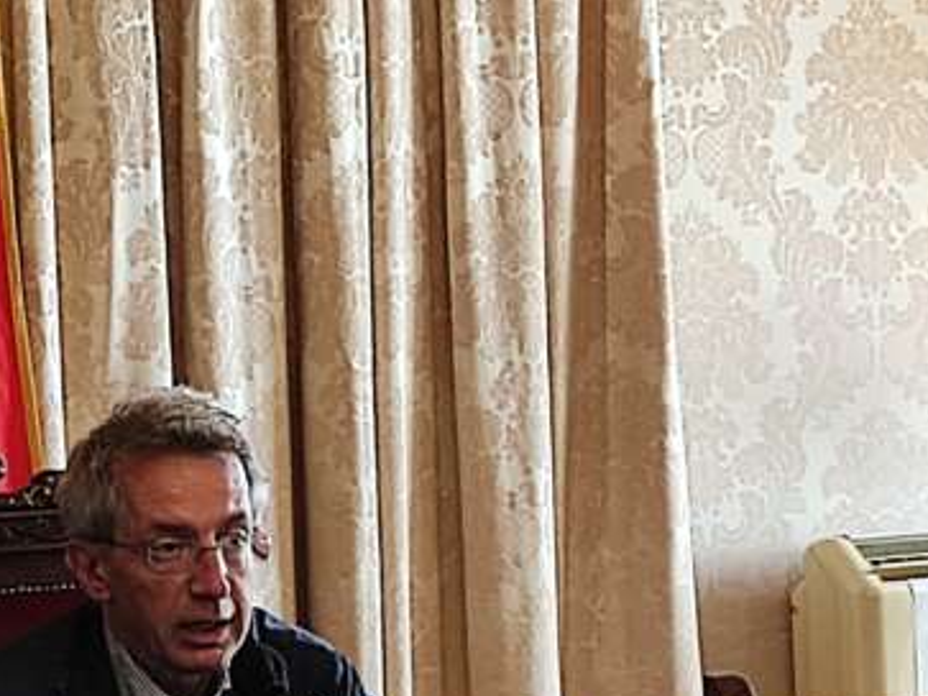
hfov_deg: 12.0
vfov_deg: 9.0
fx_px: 4395
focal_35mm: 164
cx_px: 151
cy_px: 415
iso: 247
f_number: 1.79
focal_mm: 4.71
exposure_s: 1/50
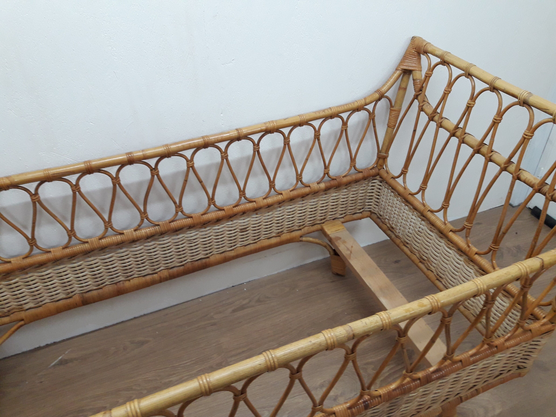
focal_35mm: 28
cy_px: 208
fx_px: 450
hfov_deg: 63.4
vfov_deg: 49.7
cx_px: 278
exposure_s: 1/33
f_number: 1.9
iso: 125
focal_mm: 3.7
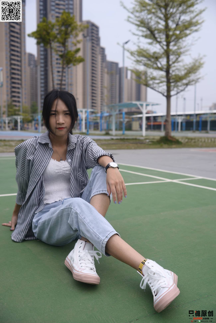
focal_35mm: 35
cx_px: 108
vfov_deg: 54.4
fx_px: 315
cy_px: 162
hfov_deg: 37.9
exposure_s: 1/800
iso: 100
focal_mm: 35
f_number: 5.6
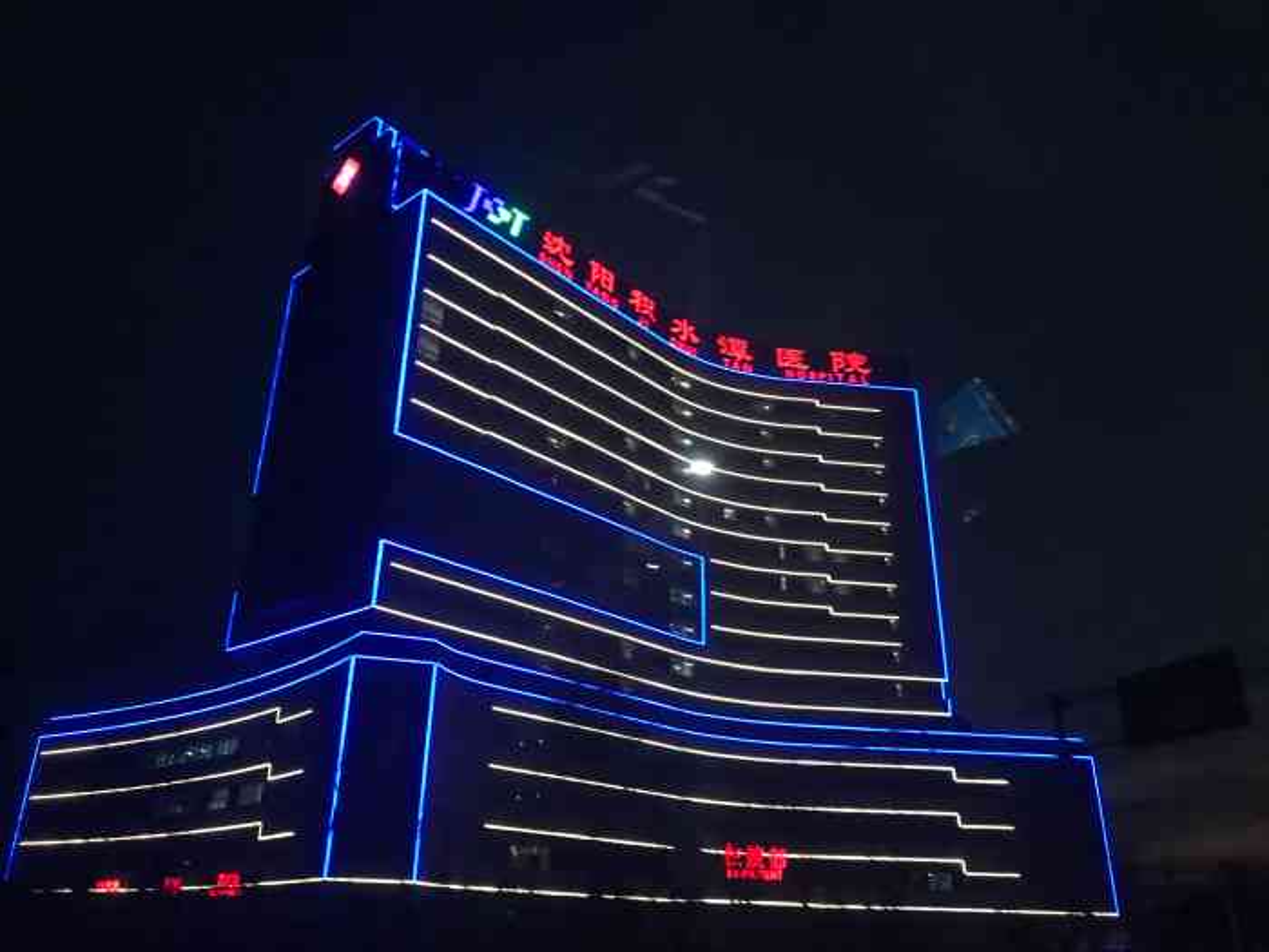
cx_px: 634
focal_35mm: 28
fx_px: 1026
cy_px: 476
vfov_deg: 49.7
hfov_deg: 63.4
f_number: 1.8
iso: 80
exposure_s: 1/7
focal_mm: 3.99
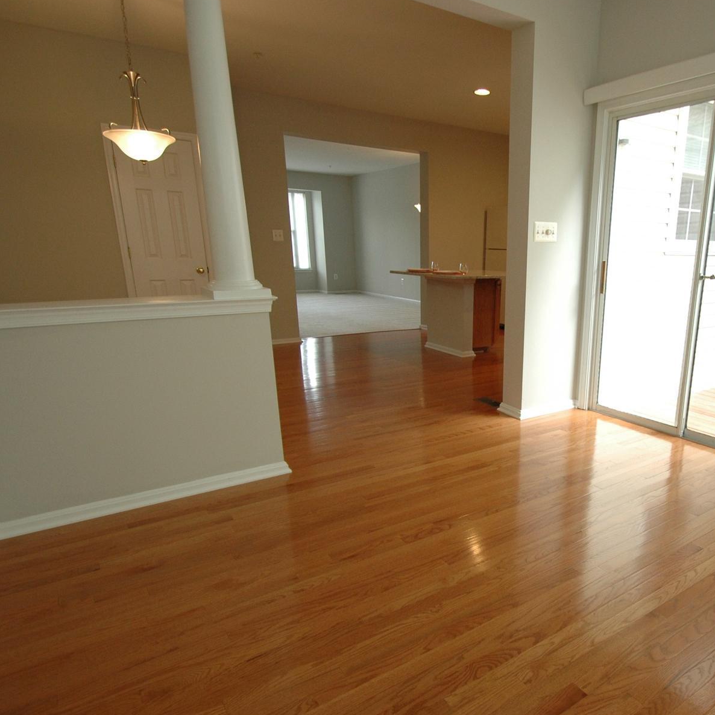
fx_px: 514
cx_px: 491
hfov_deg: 67.2
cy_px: 401
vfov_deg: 69.4
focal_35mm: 22
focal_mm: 10
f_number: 3.5
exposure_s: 1/60
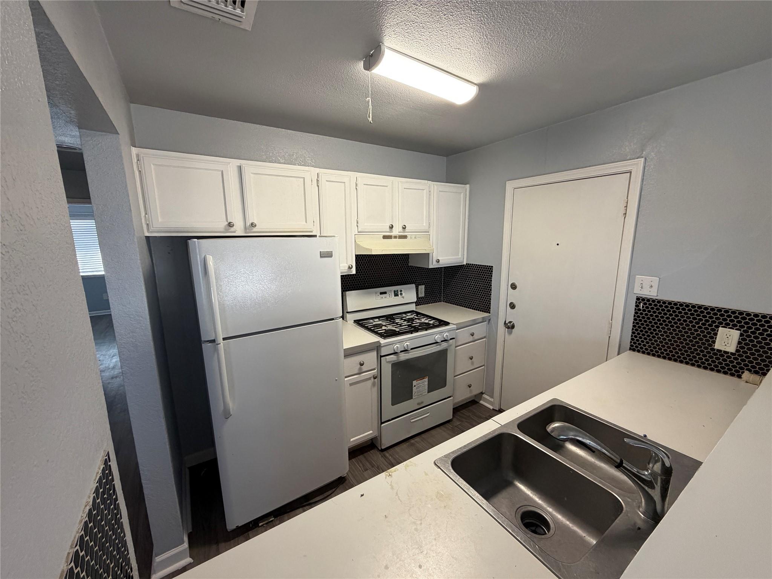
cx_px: 386
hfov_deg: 102.1
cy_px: 290
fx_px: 312
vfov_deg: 85.7
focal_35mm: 14
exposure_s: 1/120
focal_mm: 2.22
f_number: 2.2
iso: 320
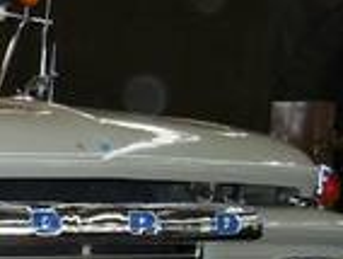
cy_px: 206
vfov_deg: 9.7
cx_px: -196
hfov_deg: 12.2
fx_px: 1519
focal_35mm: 153
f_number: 2.7
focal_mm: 5.6
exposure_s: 1/60
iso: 80
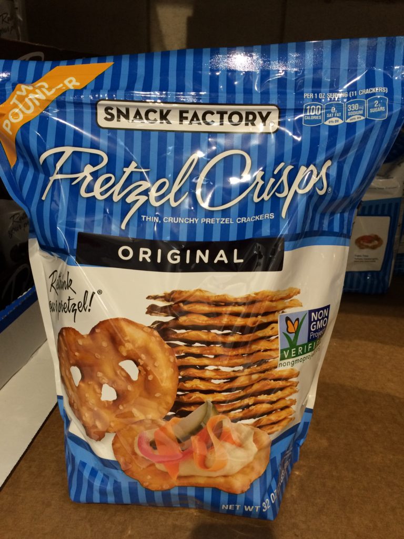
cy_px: 270
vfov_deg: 61.7
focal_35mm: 29
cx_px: 202
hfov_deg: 48.2
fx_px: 451
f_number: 2.2
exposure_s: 1/30
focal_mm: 4.15
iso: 125
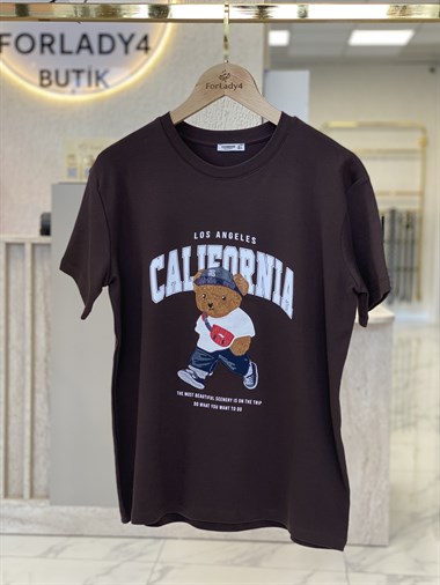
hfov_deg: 28.1
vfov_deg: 36.8
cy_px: 292
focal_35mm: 52
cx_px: 220
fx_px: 881
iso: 125
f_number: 2
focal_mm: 6
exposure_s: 1/122
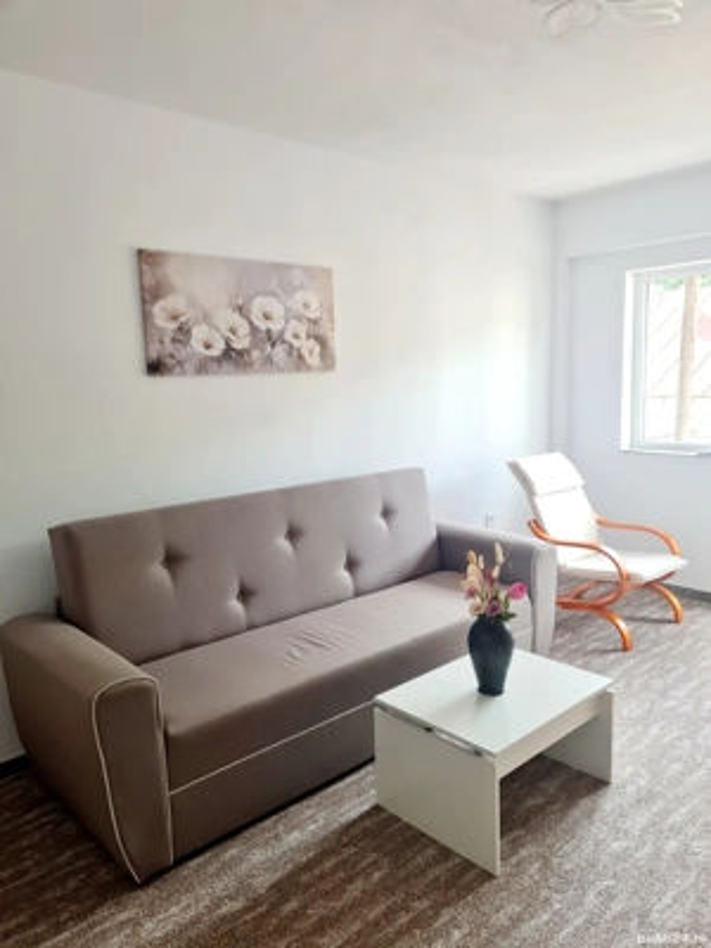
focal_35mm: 26
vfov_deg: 67.3
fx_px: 712
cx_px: 356
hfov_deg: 53.1
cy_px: 474
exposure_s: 1/120
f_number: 1.8
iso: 125
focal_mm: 5.4
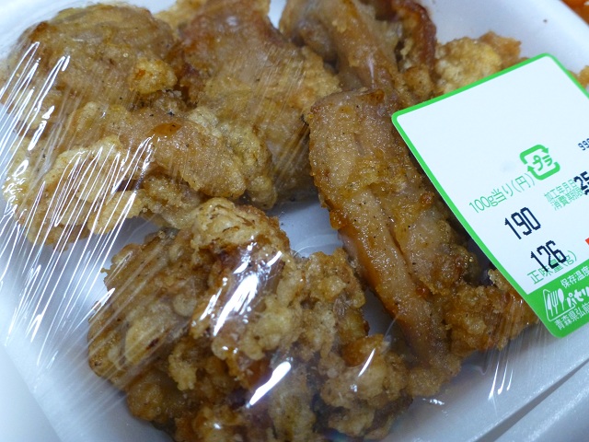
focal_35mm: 58
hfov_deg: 33.2
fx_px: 987
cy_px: 221
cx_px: 294
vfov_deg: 25.2
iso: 400
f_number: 4.7
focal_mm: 10.3
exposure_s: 1/13
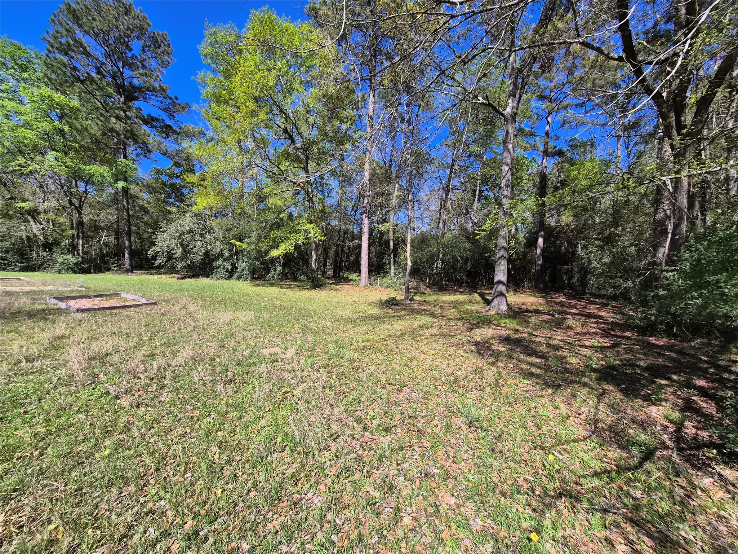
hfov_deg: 106.2
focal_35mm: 13
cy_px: 277
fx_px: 277
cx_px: 369
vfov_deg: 89.9
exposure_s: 1/856
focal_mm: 1.7
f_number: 2.2
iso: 25
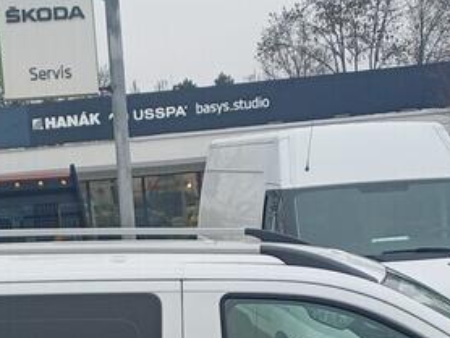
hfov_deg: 21.1
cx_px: 108
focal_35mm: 92
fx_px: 1197
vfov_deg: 15.5
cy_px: 398
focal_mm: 4.65
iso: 50
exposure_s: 1/218
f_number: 1.8
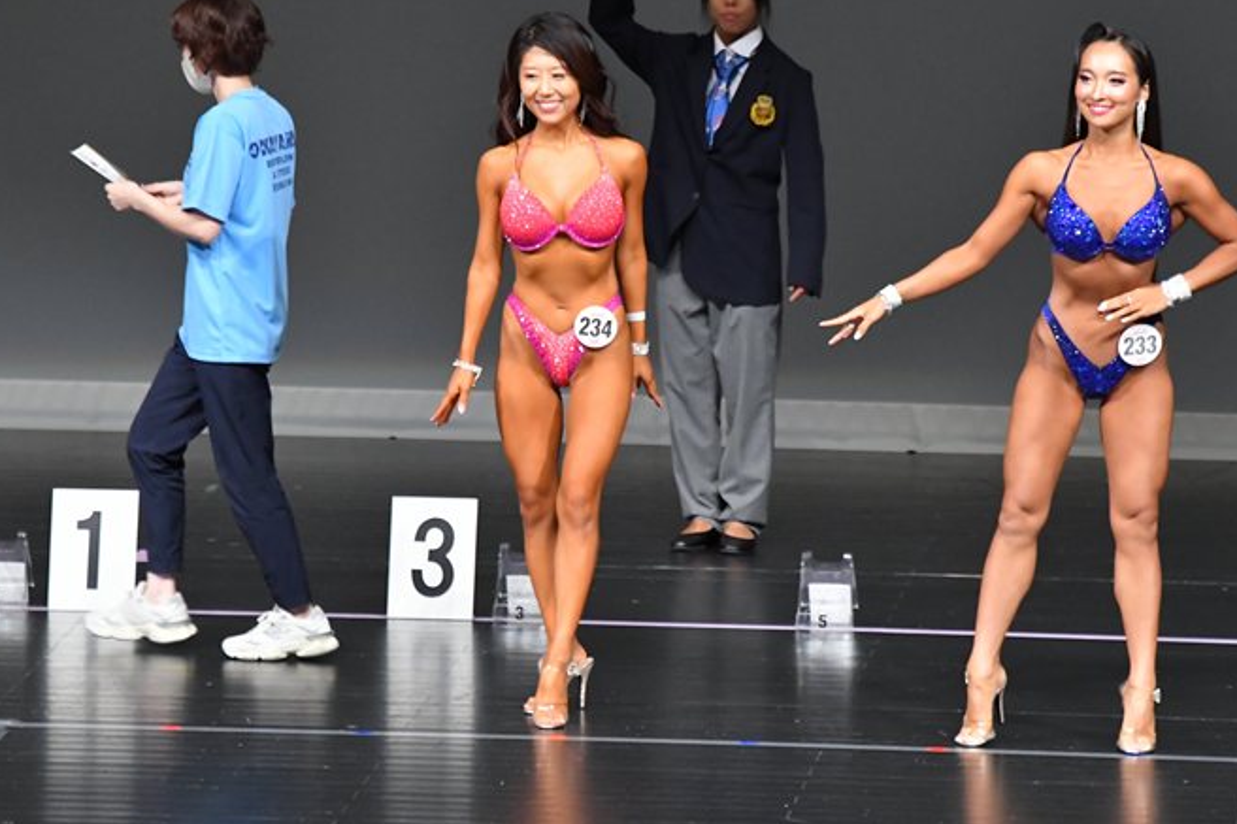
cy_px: 360
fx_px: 12778
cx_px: 587
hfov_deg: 5.5
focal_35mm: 372
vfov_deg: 3.7
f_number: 5.6
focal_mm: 210
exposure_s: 1/400
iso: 5000
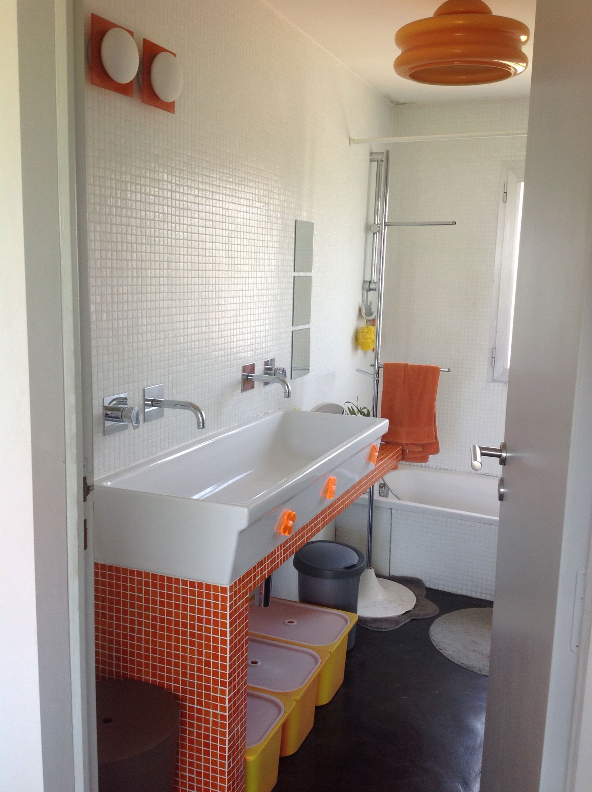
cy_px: 396
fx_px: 800
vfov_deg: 52.7
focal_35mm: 35
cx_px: 296
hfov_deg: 40.6
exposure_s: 1/30
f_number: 2.4
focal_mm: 4.28
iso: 50
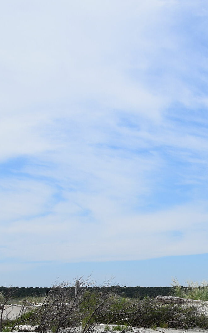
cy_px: 249
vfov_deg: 17.3
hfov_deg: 10.5
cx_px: 315
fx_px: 1090
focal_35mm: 120
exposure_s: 1/640
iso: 200
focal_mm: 35
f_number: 13
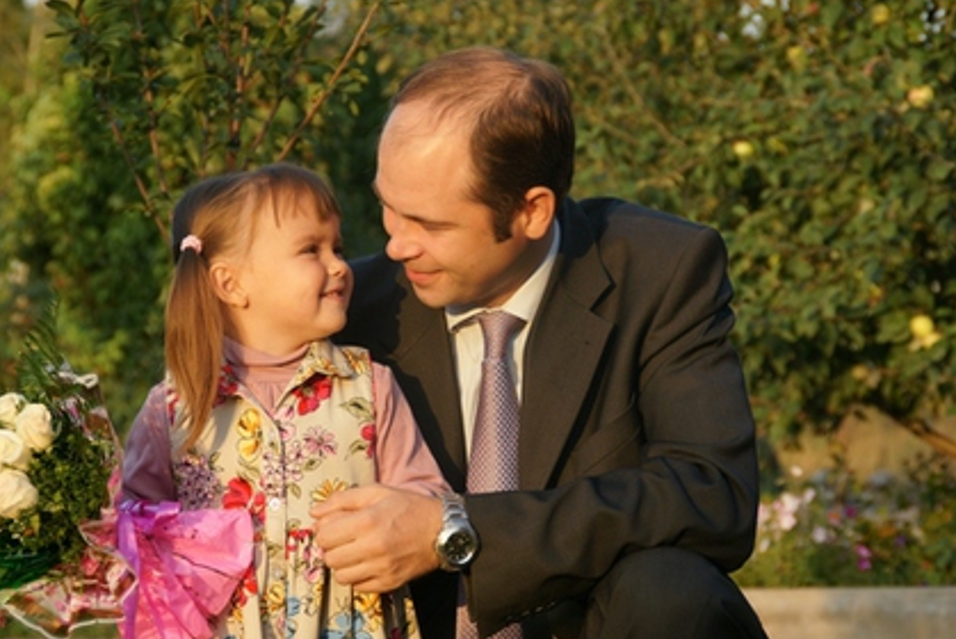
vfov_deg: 8.5
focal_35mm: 161
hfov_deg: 12.8
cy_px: 326
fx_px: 4278
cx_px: 475
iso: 200
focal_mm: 100
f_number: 6.3
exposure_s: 1/160
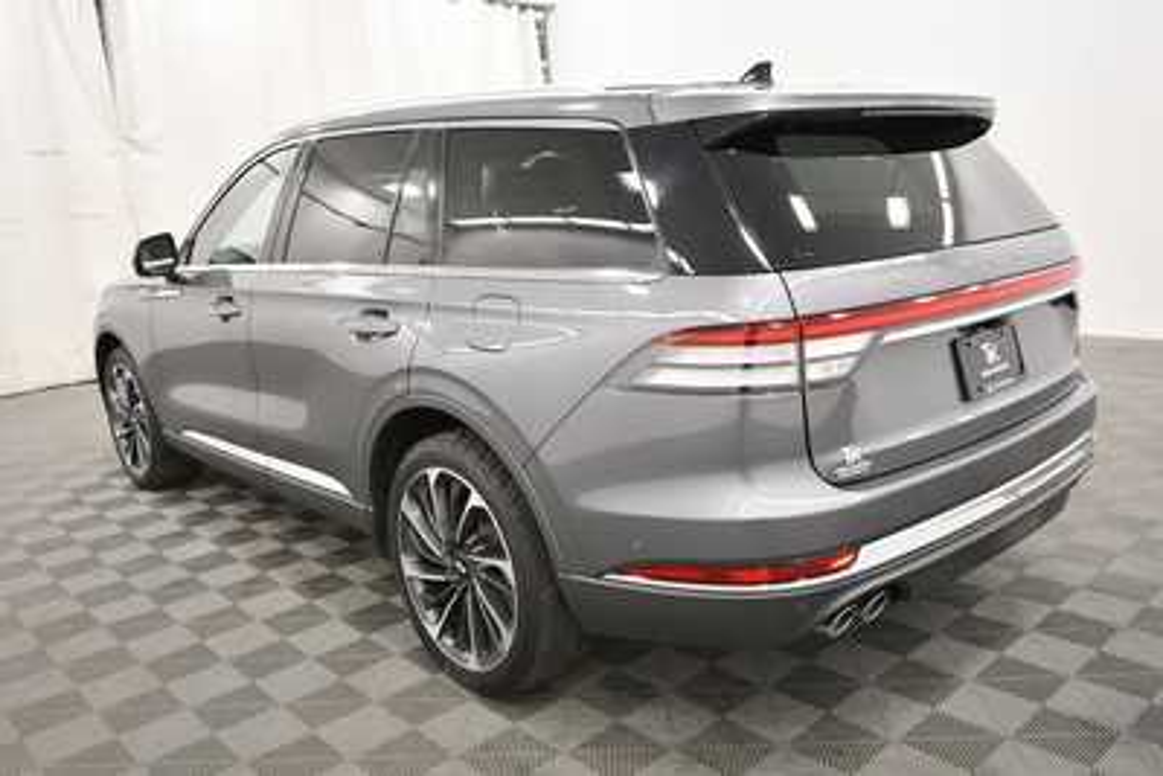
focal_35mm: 30
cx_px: 582
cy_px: 388
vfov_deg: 43.6
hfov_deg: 61.9
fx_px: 969
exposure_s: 1/125
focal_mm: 20
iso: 1600
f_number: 5.6
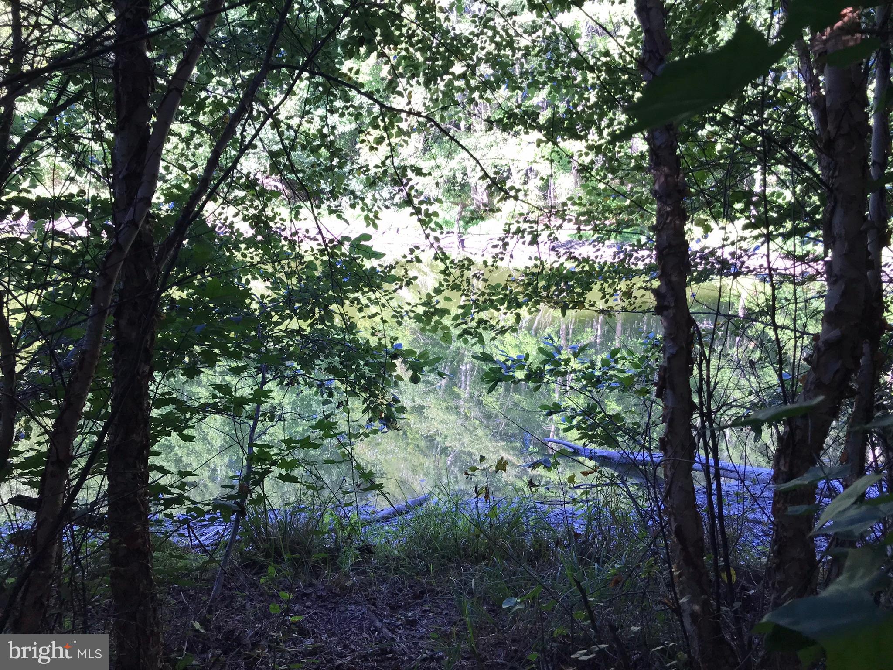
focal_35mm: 28
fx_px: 722
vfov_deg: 49.7
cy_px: 335
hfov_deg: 63.4
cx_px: 446
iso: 32
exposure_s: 1/120
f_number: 1.8
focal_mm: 3.99
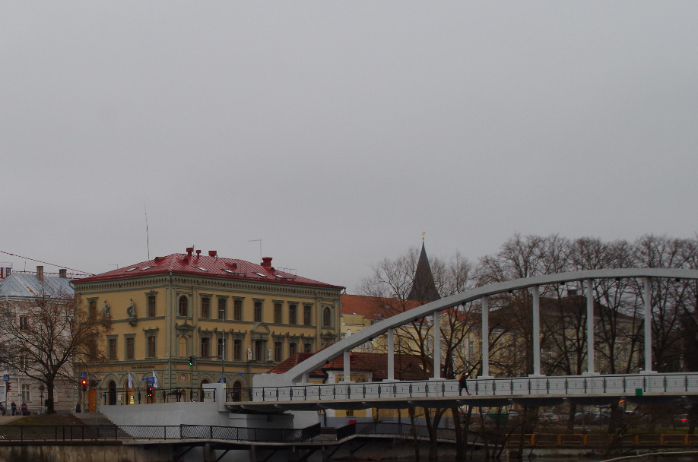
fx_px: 1683
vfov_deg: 15.5
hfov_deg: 23.2
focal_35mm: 87
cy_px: 359
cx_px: 161
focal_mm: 33
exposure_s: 1/60
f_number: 6.3
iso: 500
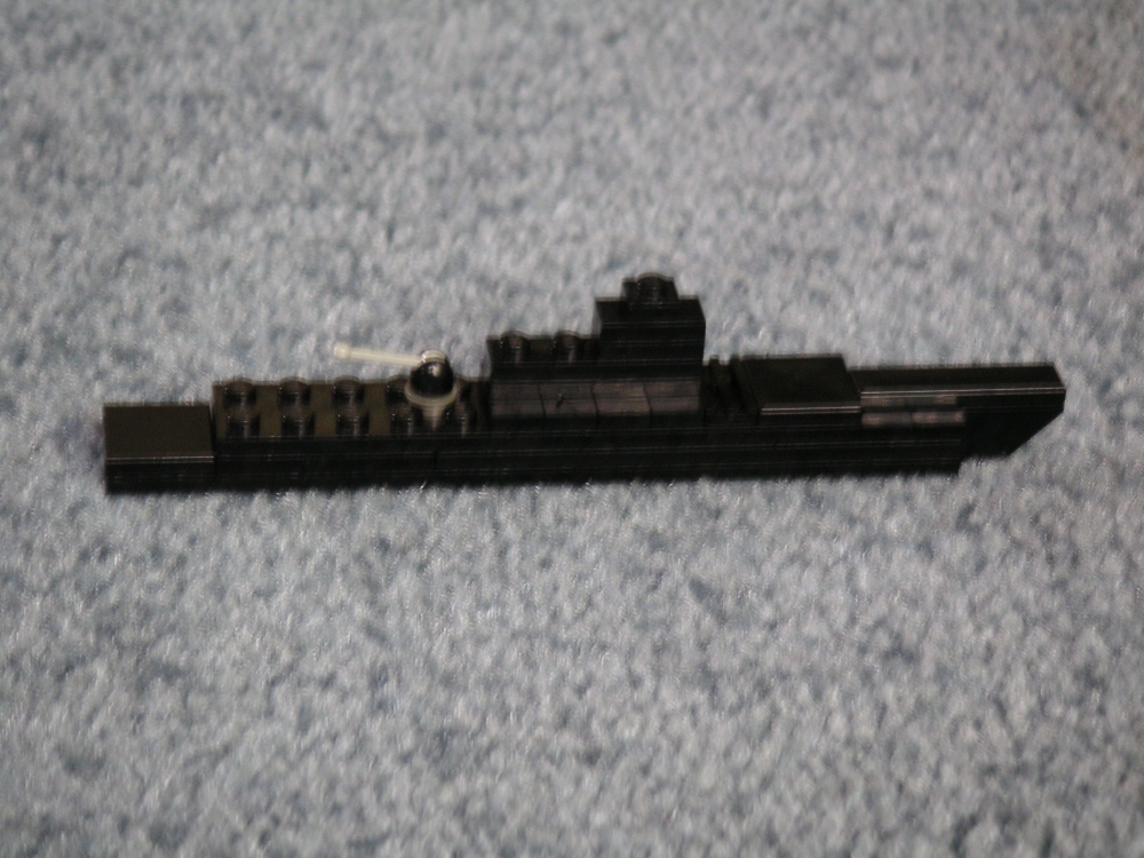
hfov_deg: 18.4
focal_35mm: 107
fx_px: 3536
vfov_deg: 13.8
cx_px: 572
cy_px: 429
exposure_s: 1/8
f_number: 3.6
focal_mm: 16.5
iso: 100
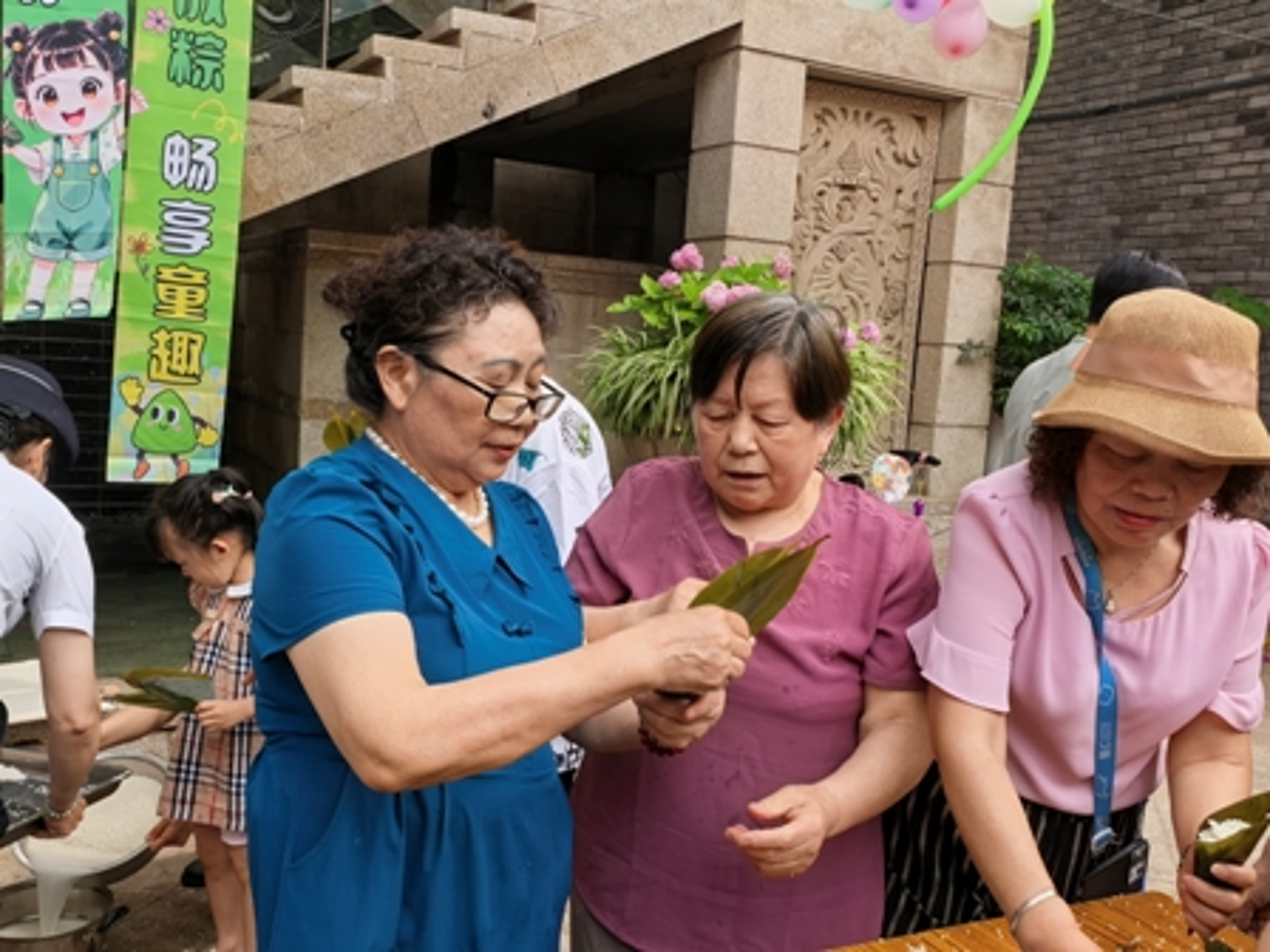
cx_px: 635
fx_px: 1211
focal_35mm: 33
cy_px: 476
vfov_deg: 42.9
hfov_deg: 55.4
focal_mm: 6.98
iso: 50
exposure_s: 1/172
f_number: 4
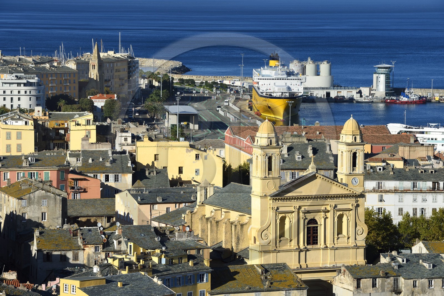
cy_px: 148
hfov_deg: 12.8
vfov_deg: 8.6
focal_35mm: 160
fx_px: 1973
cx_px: 222
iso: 200
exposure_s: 1/320
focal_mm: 160
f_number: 13
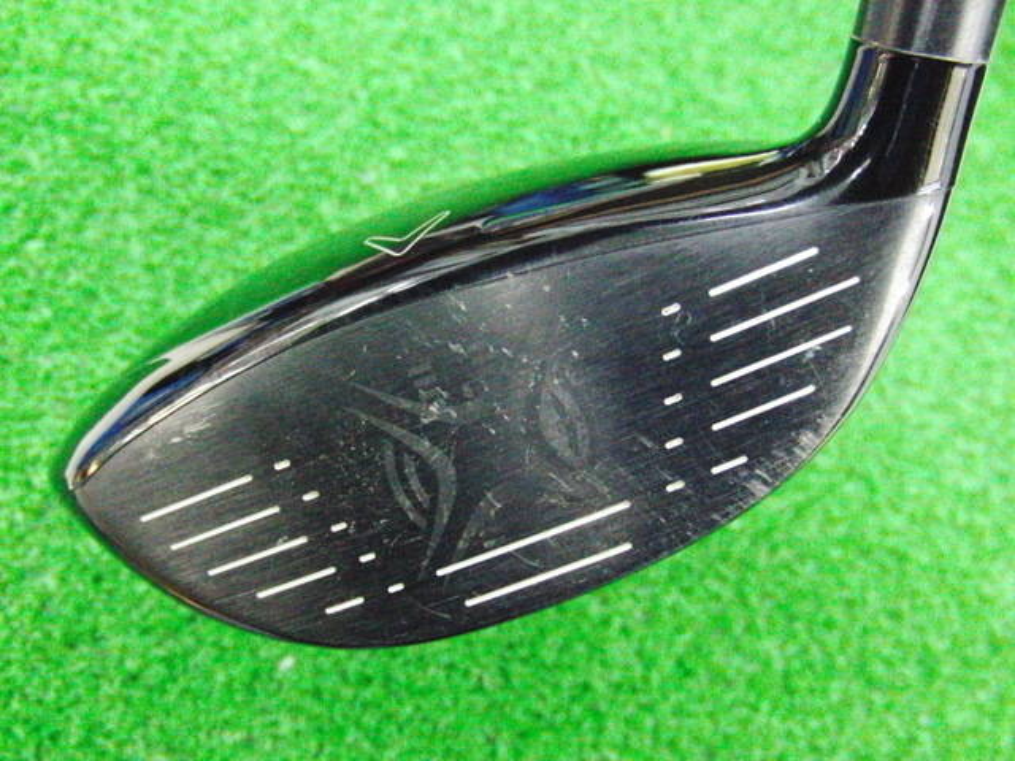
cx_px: 508
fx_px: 1085
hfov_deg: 50.1
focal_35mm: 37
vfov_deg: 38.7
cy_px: 380
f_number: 3.6
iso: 3200
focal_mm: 6.42
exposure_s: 1/80
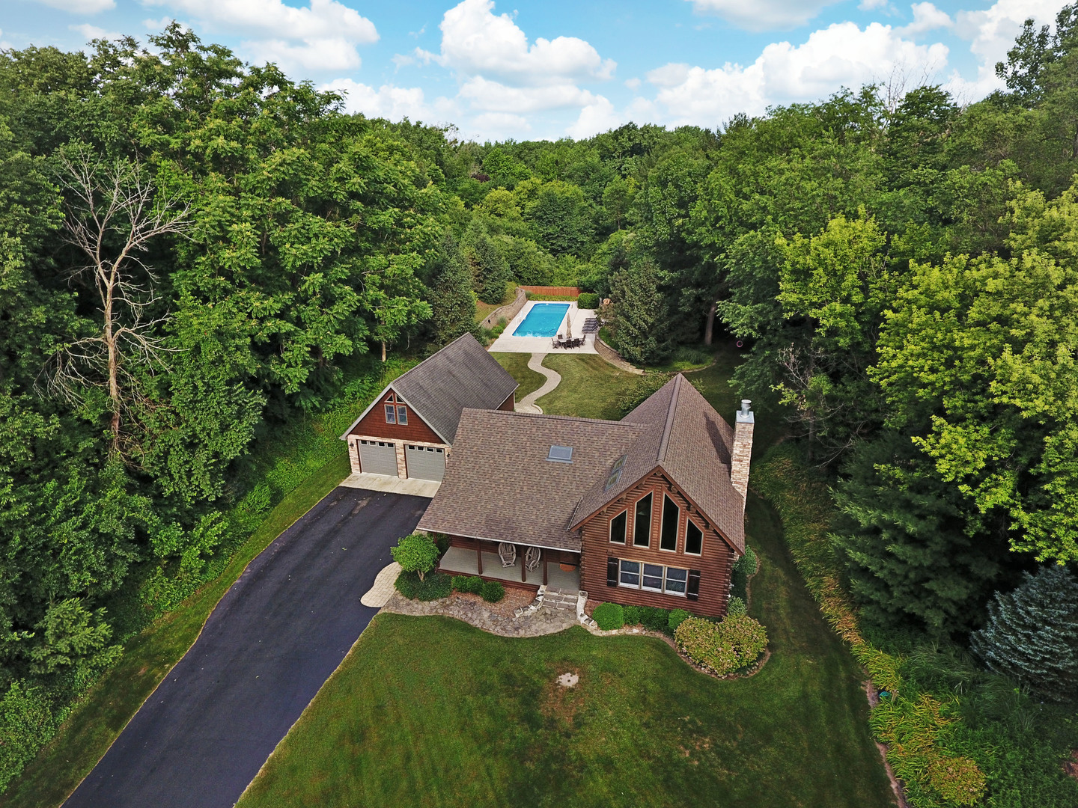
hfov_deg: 81.7
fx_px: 623
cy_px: 404
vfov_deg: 66.0
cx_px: 539
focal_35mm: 20
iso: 100
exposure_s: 1/351
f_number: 2.8
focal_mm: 3.61
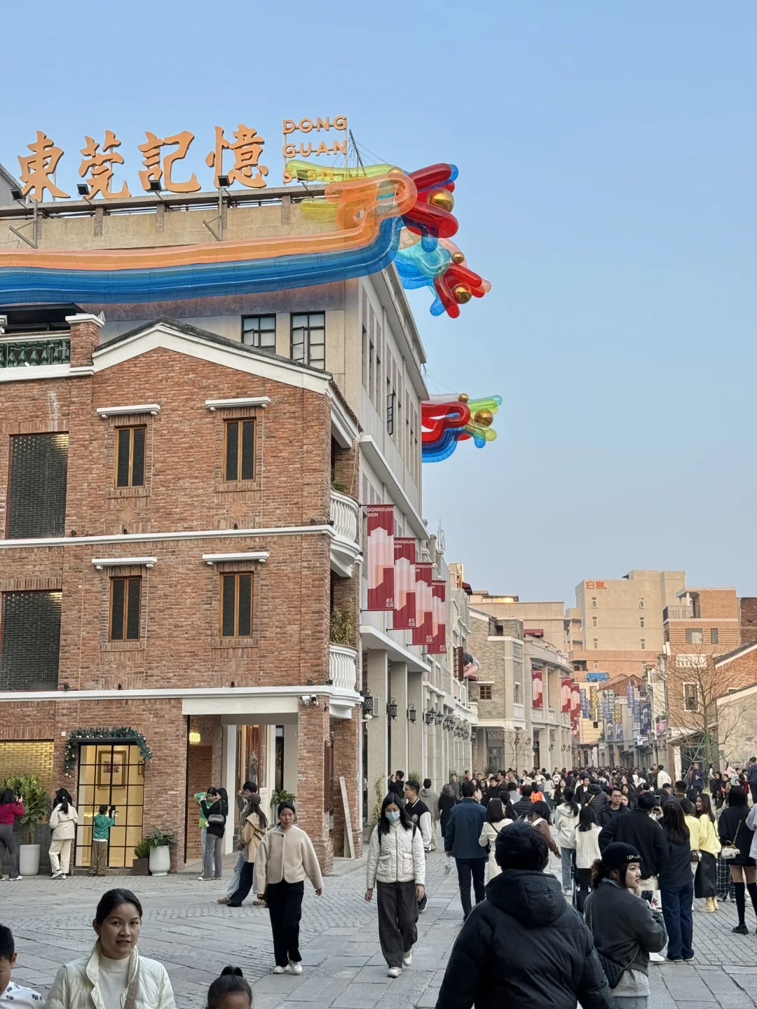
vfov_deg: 39.7
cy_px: 504
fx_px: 1400
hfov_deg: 30.3
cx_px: 378
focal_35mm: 48
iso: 100
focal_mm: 6.76
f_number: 1.78
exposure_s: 1/442
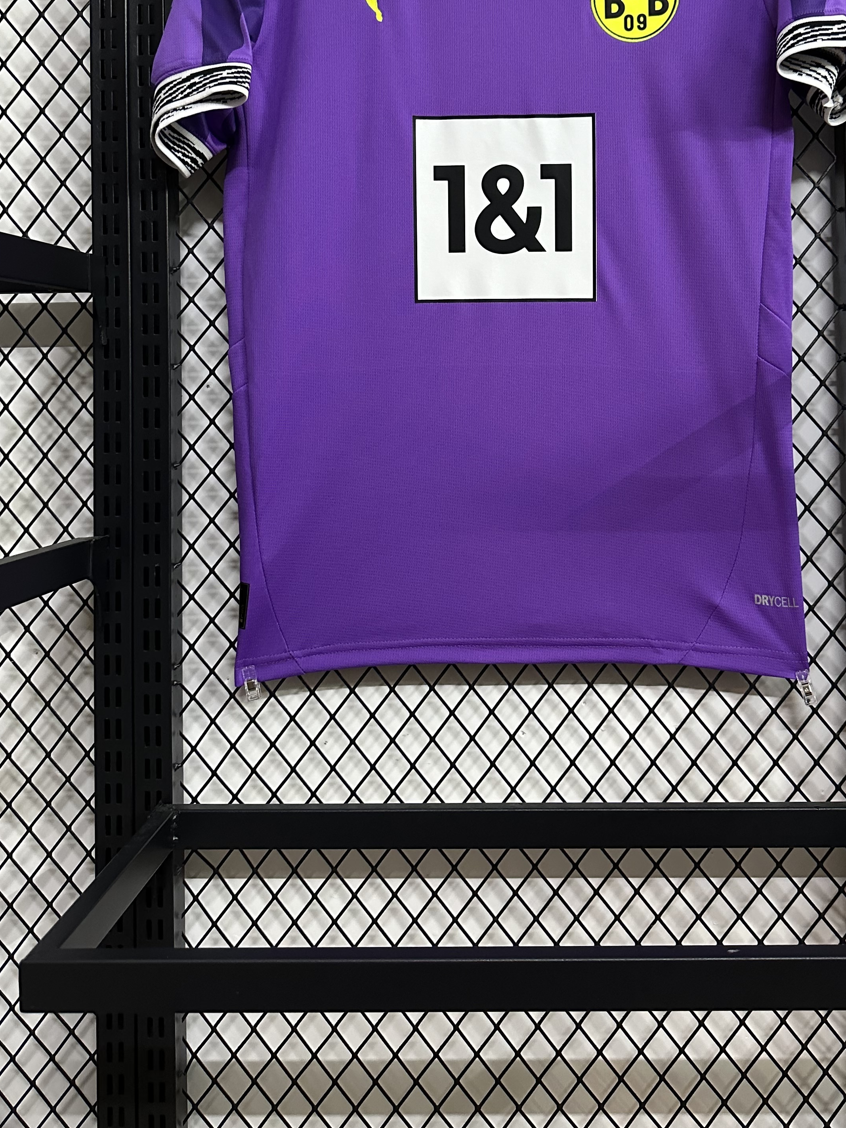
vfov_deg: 52.5
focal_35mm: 34
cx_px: 502
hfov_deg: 41.6
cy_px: 341
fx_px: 1108
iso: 640
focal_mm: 6.86
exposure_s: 1/33
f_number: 1.78
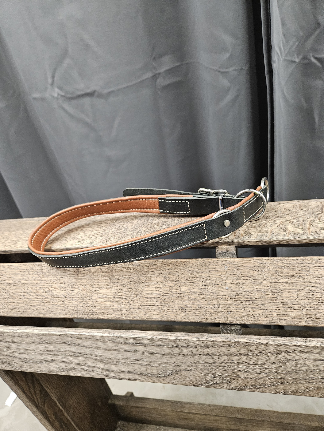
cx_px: 162
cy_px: 216
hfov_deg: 58.9
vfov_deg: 73.9
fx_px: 287
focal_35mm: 23
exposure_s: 1/100
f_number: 1.8
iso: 640
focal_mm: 5.4
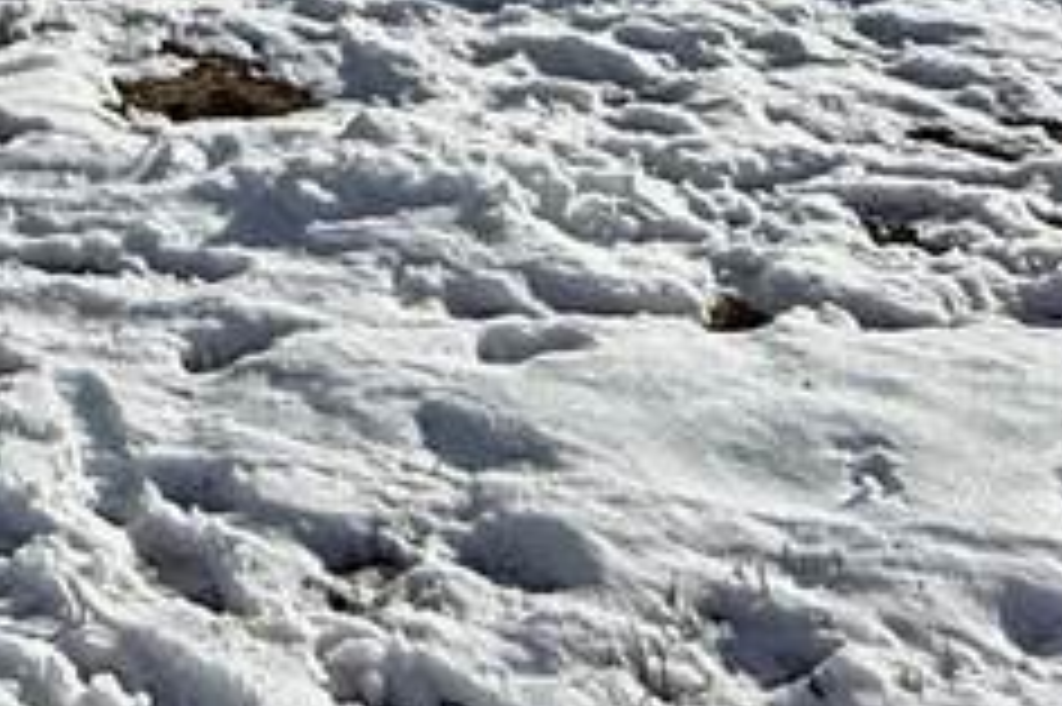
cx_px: -234
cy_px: -998
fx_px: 2329
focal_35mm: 79
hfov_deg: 23.4
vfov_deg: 13.0
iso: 50
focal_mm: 2.22
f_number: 2.2
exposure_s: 1/6173
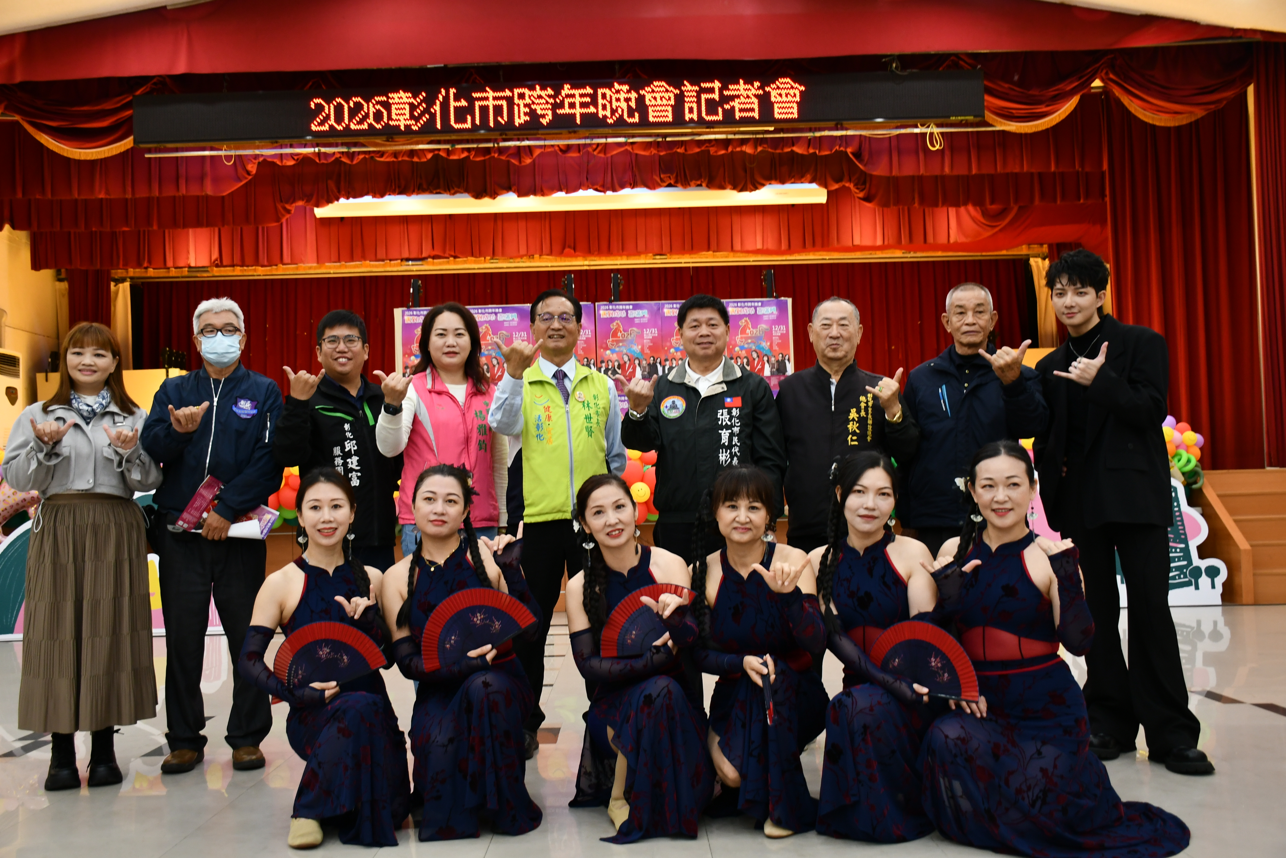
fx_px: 1214
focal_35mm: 34
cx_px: 643
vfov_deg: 38.9
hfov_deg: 55.8
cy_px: 429
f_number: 3.8
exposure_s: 1/40
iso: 720
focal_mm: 23
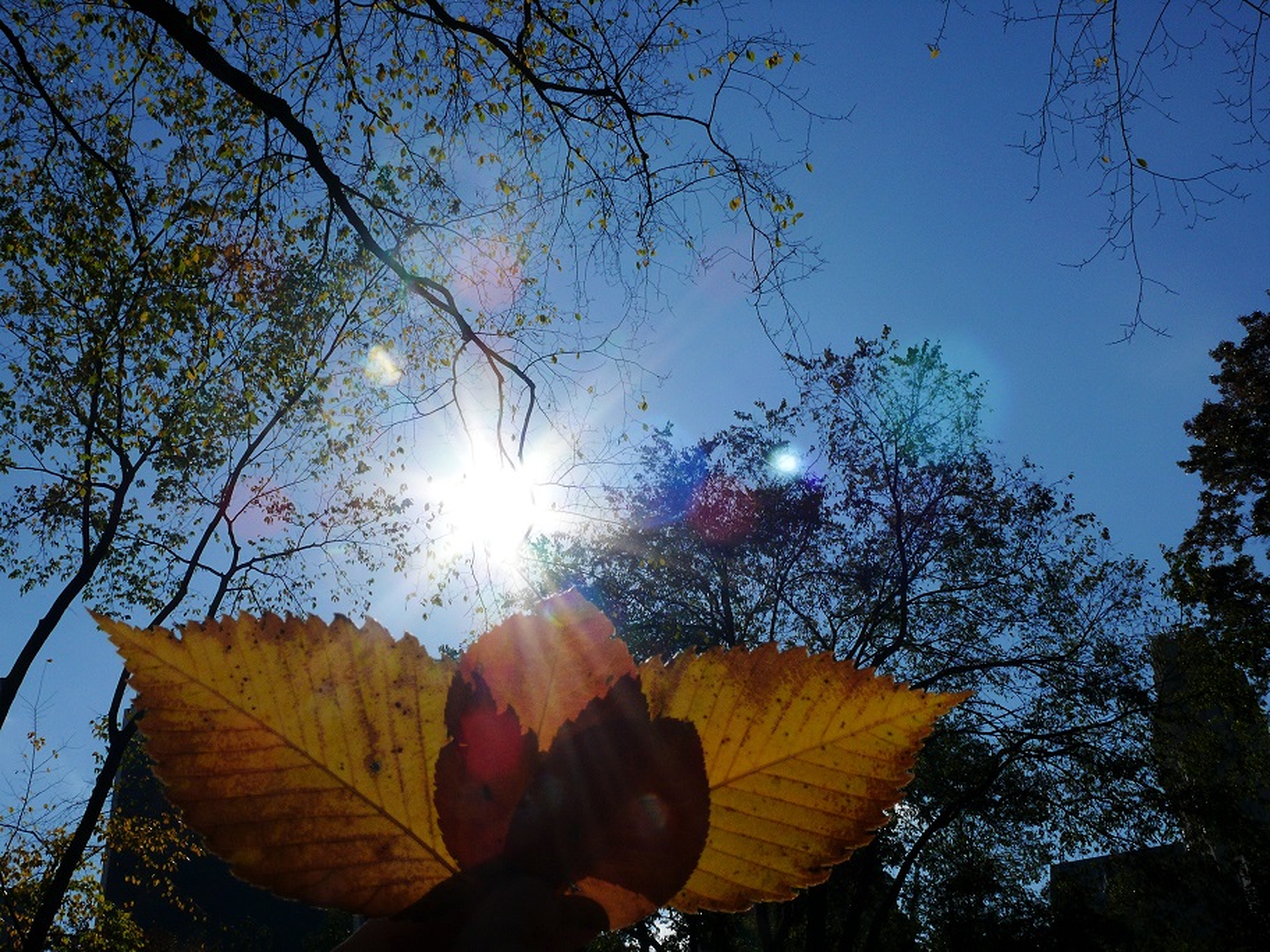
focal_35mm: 39
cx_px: 635
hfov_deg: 47.9
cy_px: 476
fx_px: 1431
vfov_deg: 36.8
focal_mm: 8.2
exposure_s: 1/1000
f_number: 9
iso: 100
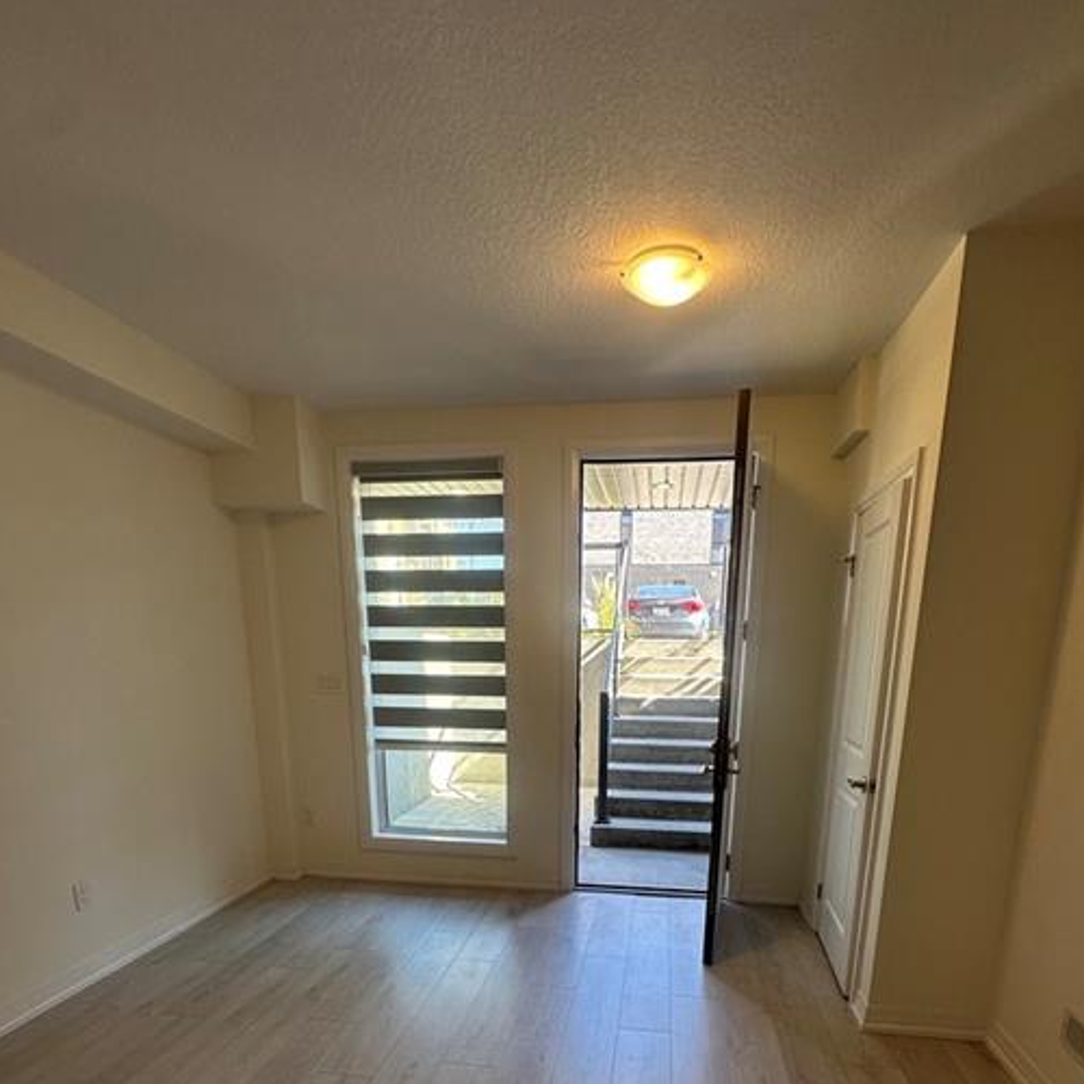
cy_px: 811
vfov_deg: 72.4
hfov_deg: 77.6
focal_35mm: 19
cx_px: 570
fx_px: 673
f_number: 2.2
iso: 50
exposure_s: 1/120
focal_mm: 2.22
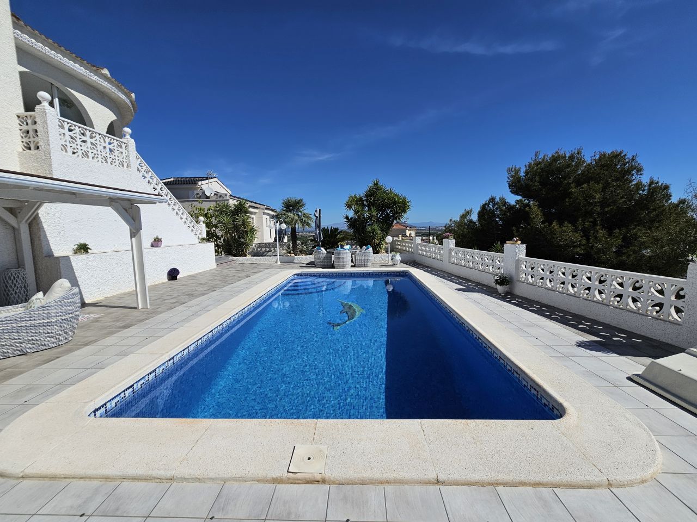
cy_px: 261
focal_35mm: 13
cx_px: 348
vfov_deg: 89.9
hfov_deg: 106.2
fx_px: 262
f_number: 2.2
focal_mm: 2.2
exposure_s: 1/6151
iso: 50
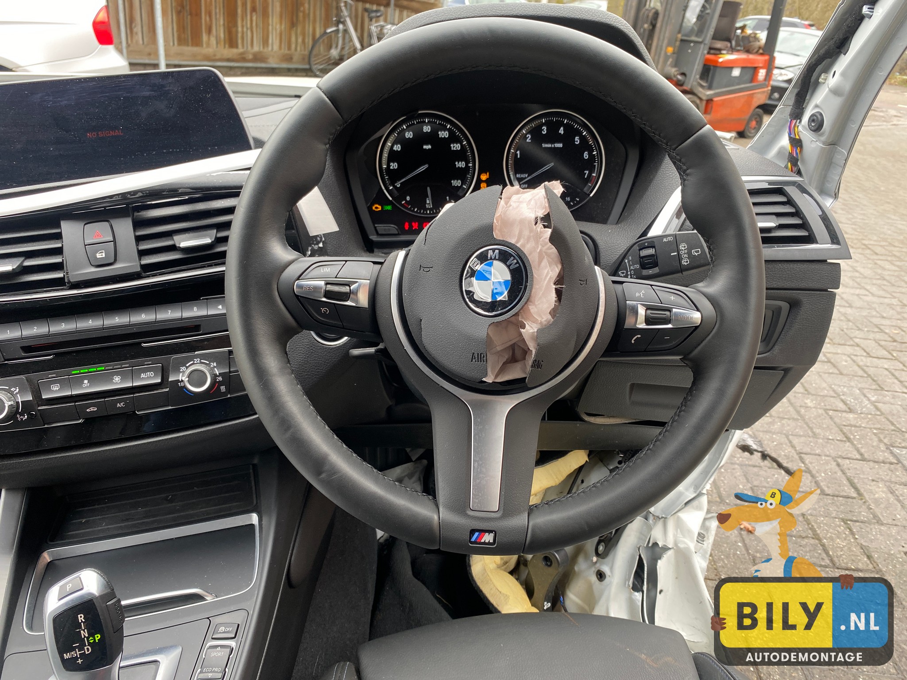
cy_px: 340
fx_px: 681
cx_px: 454
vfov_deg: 53.1
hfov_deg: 67.3
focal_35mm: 26
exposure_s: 1/121
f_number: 1.8
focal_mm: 4.25
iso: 80
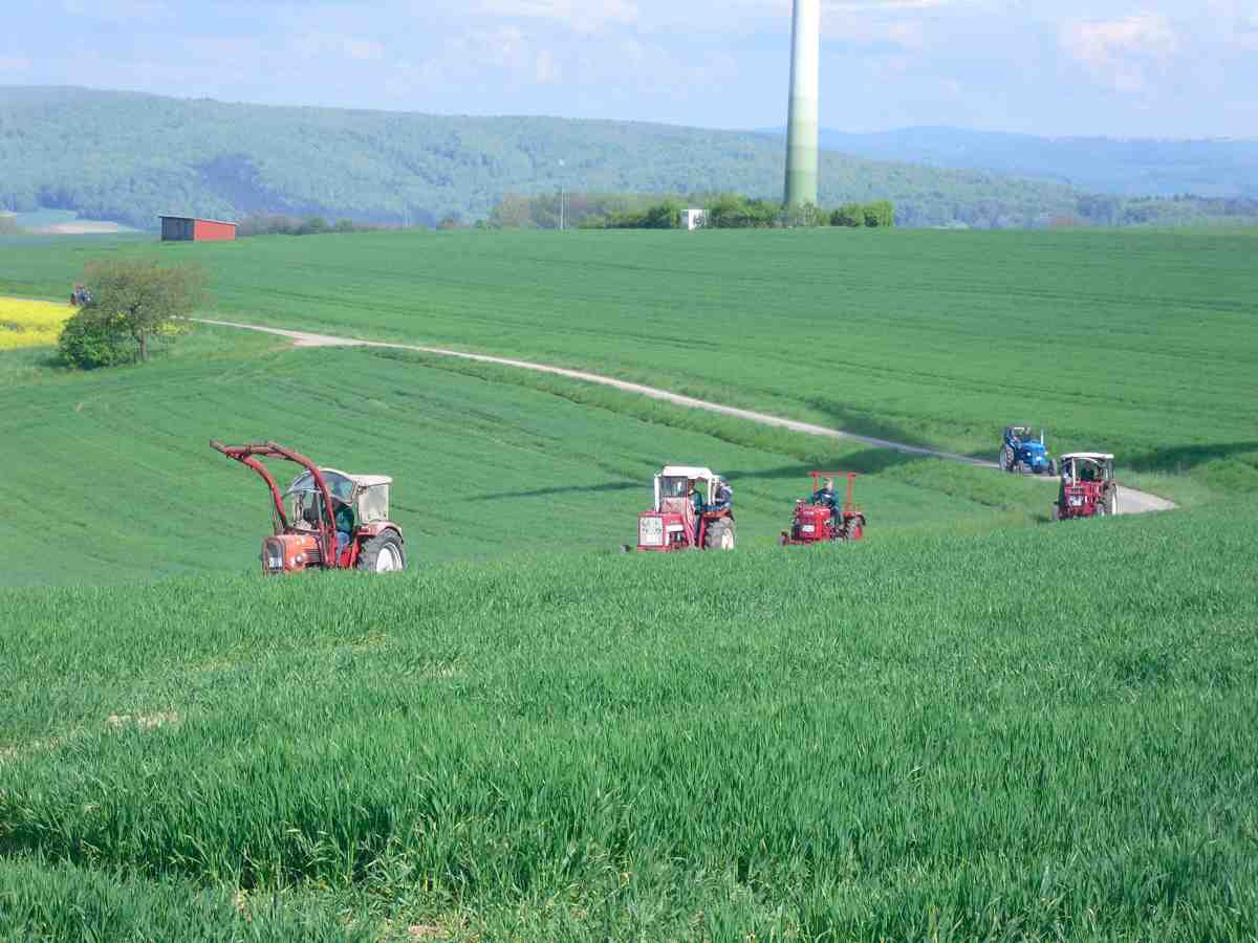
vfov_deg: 13.8
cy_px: 472
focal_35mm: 107
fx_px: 3889
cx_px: 629
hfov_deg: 18.4
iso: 64
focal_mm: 18.9
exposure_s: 1/200
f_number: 5.6
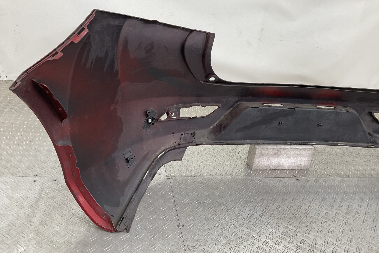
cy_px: 125
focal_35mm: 31
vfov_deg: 42.3
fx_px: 326
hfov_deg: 60.3
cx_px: 194
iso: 25
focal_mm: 3
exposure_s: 1/100
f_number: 1.8
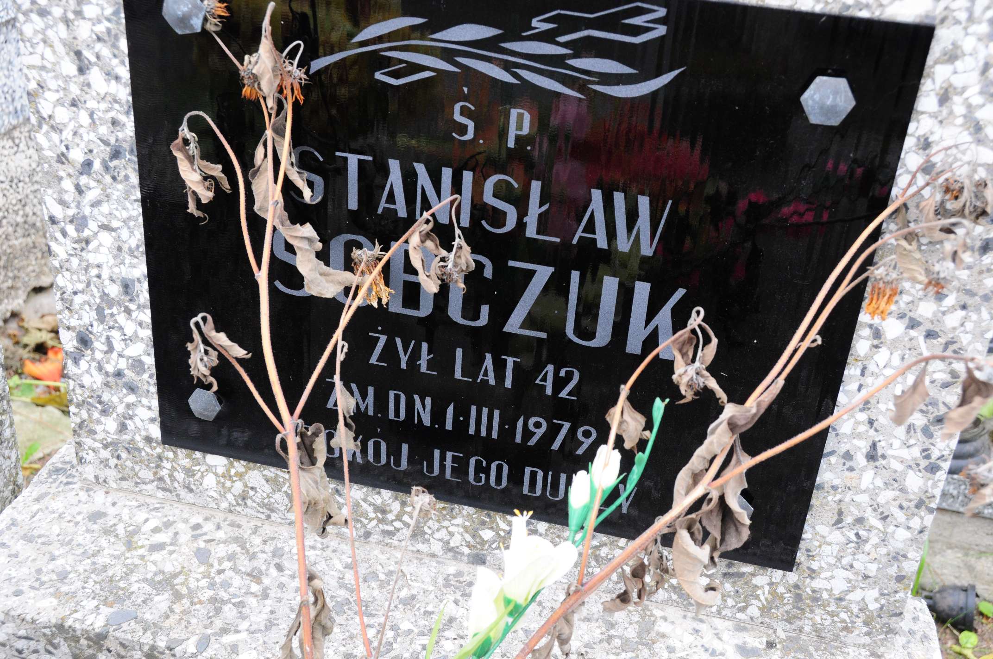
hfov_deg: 46.4
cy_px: 330
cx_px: 496
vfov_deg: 31.8
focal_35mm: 42
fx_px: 1157
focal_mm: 28
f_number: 7.1
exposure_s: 1/160
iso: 640
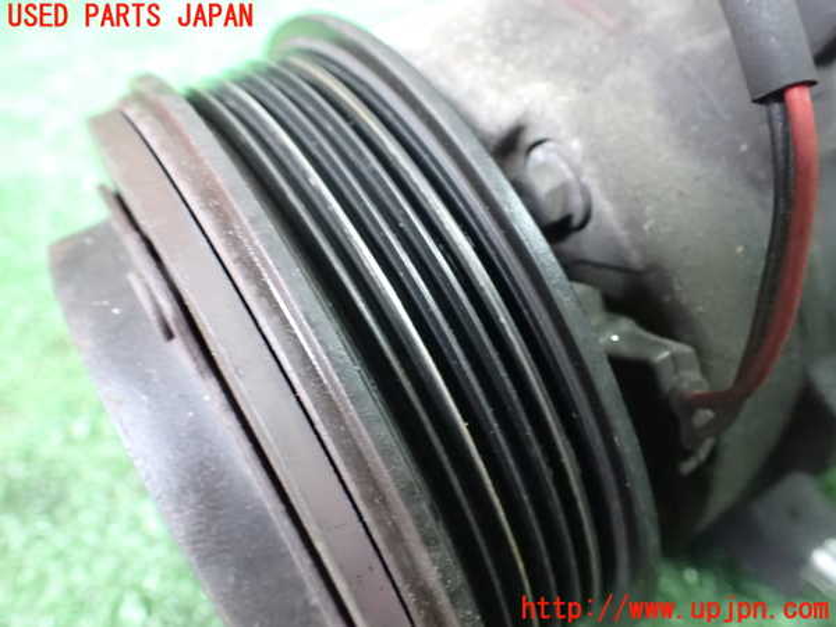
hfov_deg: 60.0
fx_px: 725
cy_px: 314
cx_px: 418
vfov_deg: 46.8
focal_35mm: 30
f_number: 2.3
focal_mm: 5.4
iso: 1600
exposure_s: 1/20
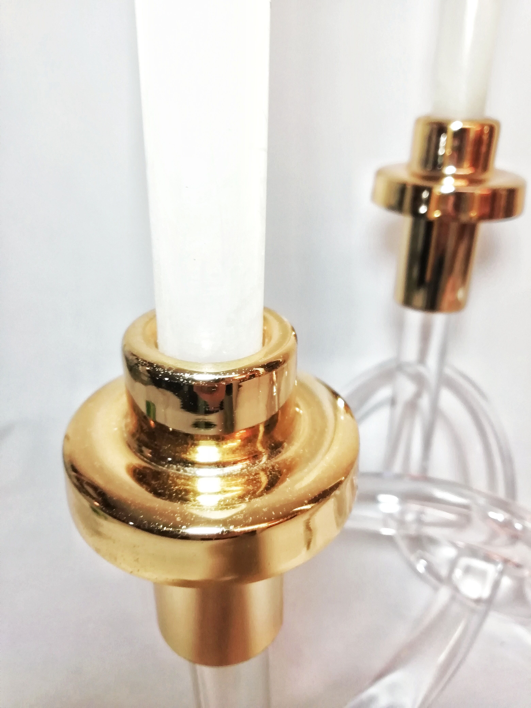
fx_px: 532
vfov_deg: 67.3
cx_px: 266
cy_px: 354
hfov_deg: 53.1
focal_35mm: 26
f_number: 2.2
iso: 64
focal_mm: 3.46
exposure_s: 1/50
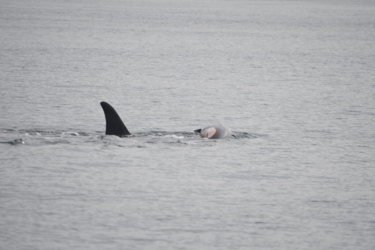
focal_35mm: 450
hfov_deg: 4.6
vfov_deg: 3.1
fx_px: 4688
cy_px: 125
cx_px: 188
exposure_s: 1/1000
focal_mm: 300
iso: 500
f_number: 7.1
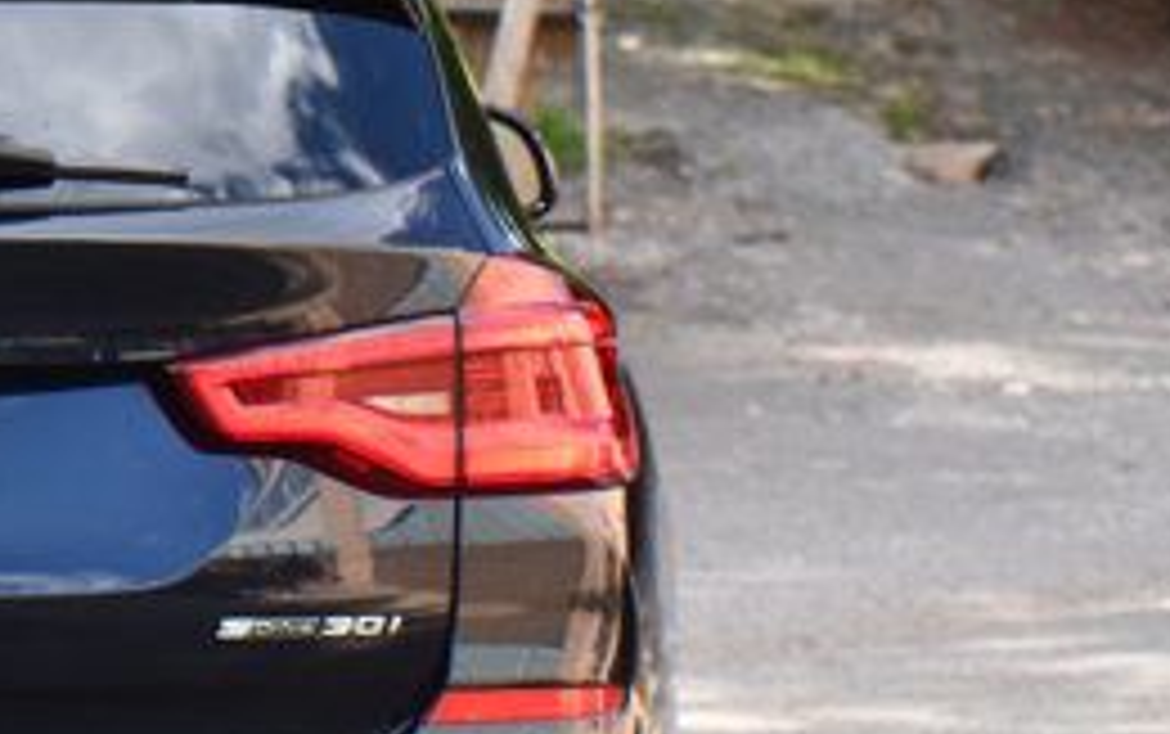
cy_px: 493
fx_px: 8649
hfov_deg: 7.7
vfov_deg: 4.9
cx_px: -238
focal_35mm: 271
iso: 320
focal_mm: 72
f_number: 5.6
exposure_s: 1/250
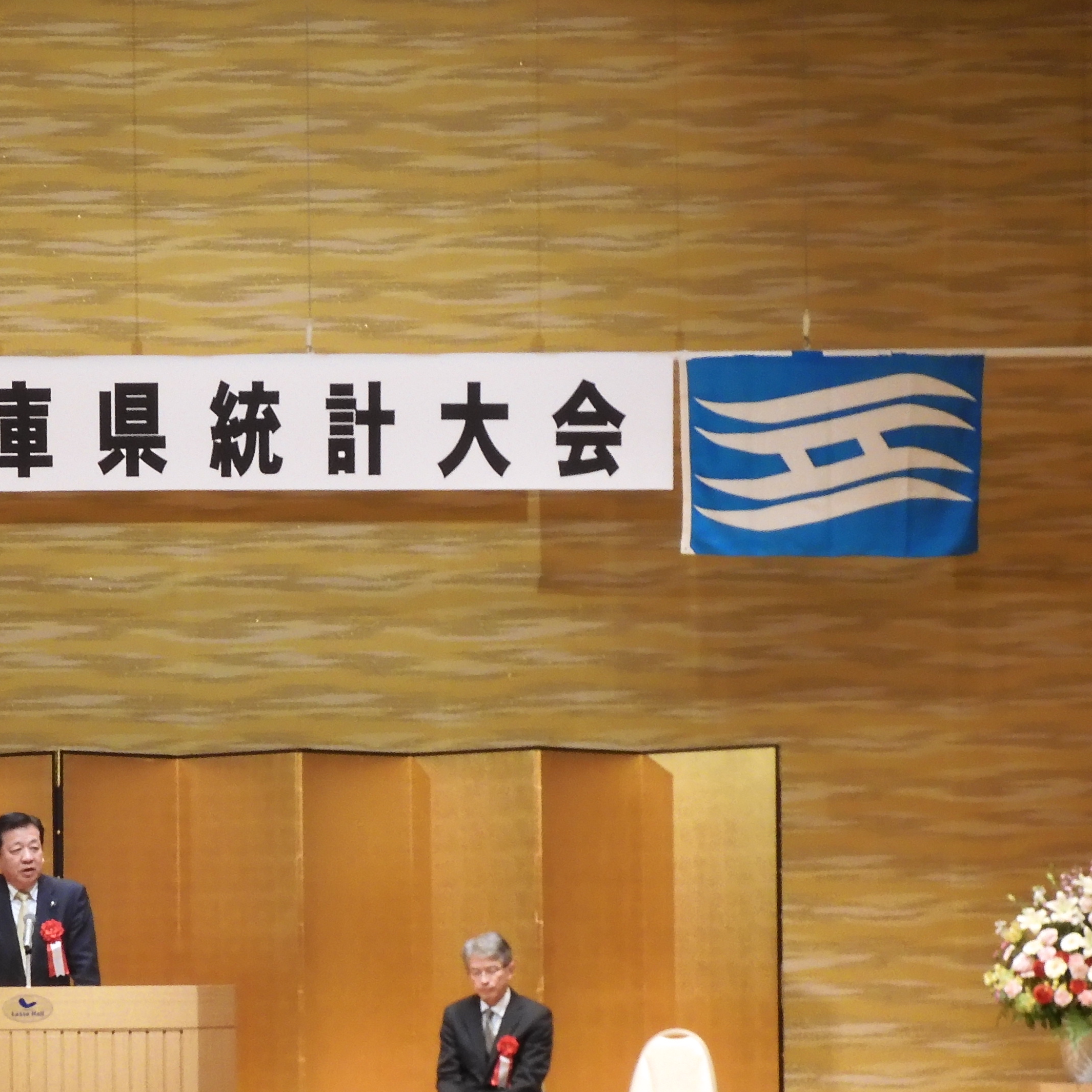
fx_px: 3890
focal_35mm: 109
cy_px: 883
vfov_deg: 15.9
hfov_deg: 15.8
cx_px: 122
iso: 400
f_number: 4.5
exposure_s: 1/25
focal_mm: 10.2
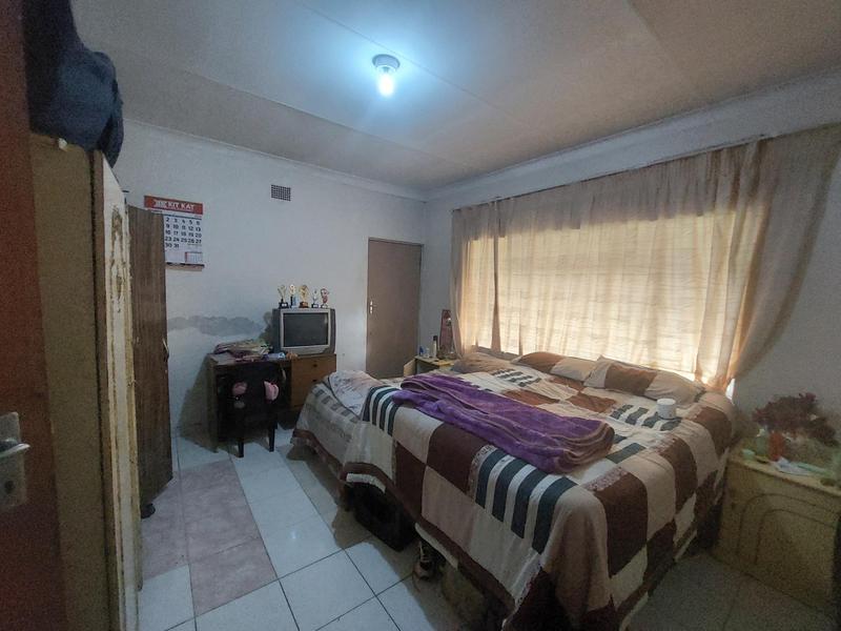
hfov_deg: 106.2
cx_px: 420
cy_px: 316
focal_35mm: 13
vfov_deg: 89.9
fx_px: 316
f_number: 2.2
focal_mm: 1.74
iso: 400
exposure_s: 1/25
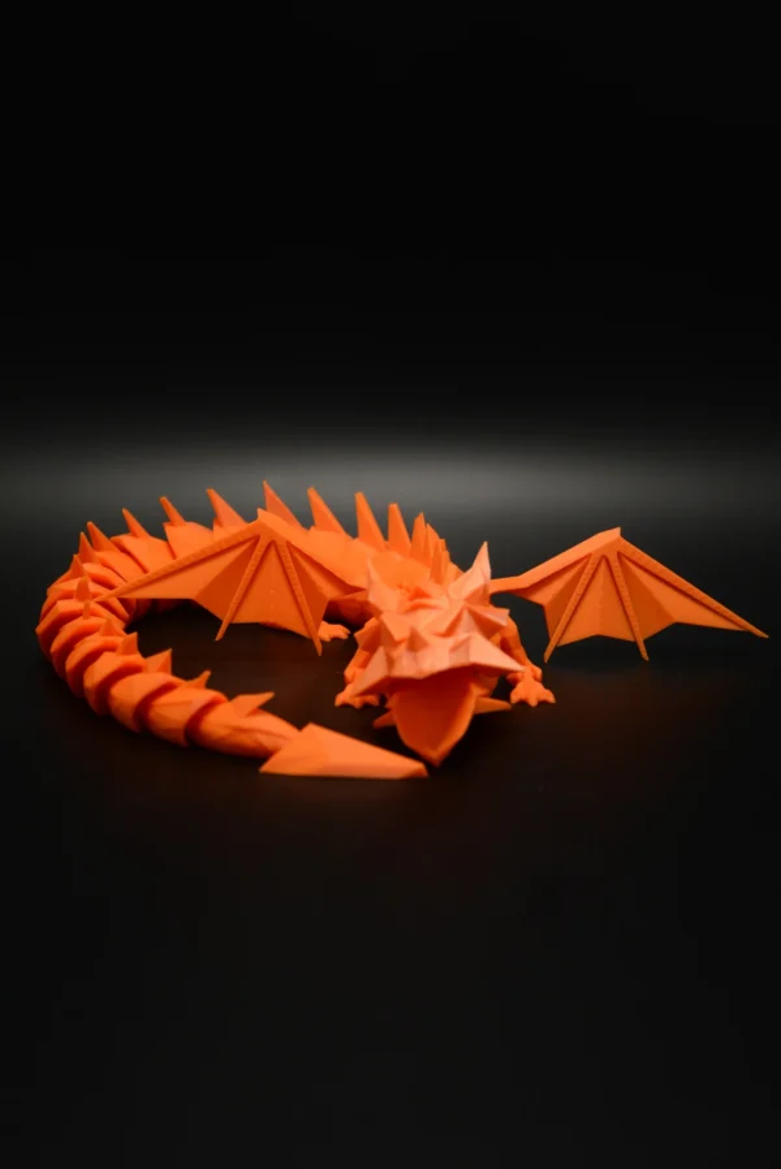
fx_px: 1706
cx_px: 390
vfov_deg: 37.8
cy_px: 584
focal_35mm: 52
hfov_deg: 25.8
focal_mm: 35
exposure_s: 1/60
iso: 450
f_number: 4.5
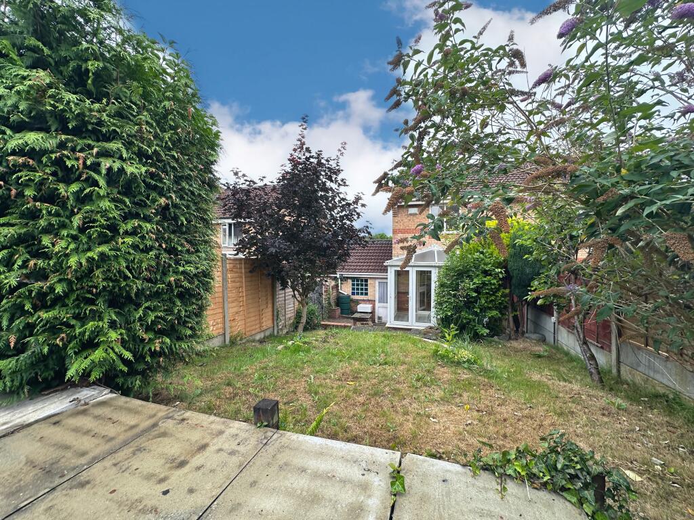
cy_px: 260
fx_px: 281
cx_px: 347
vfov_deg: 85.7
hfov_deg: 102.1
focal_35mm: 14
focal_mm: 2.22
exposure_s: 1/223
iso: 40
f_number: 2.2
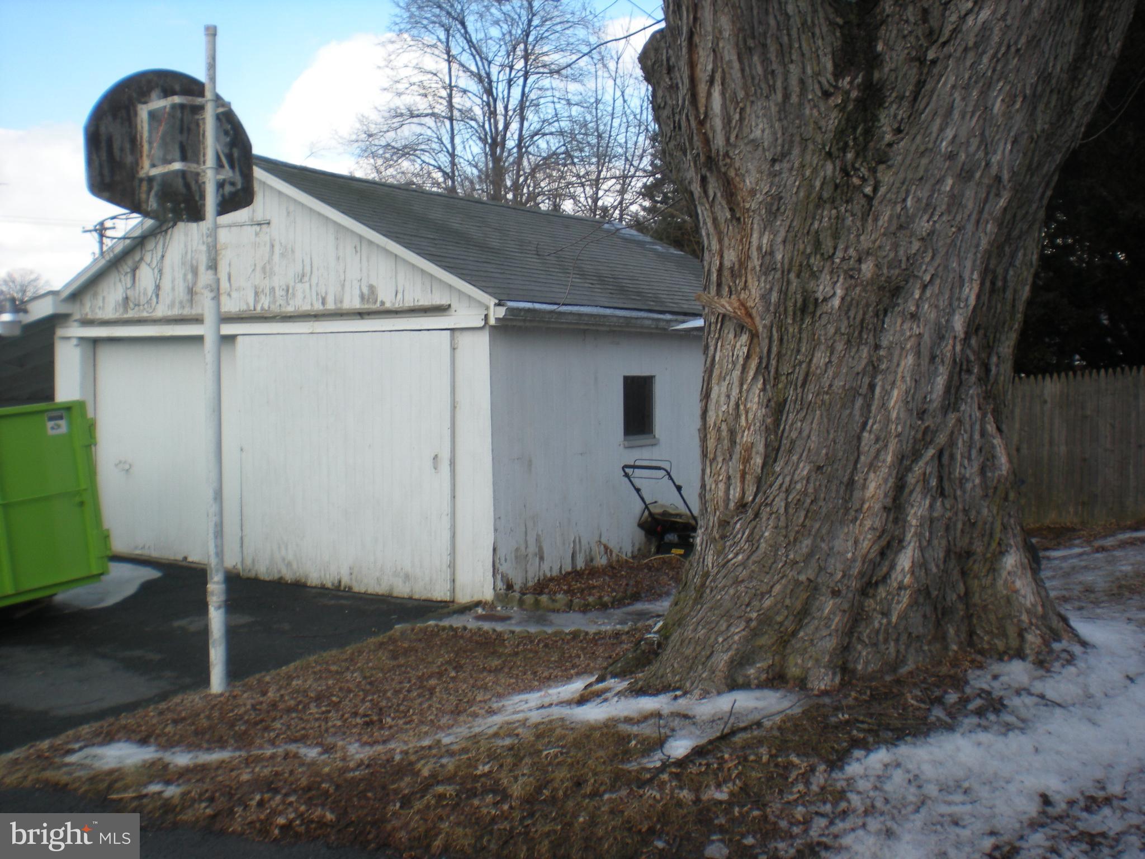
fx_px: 1257
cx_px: 572
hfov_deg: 49.0
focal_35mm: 38
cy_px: 430
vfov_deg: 37.7
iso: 64
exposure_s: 1/210
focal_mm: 6.3
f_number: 4.6
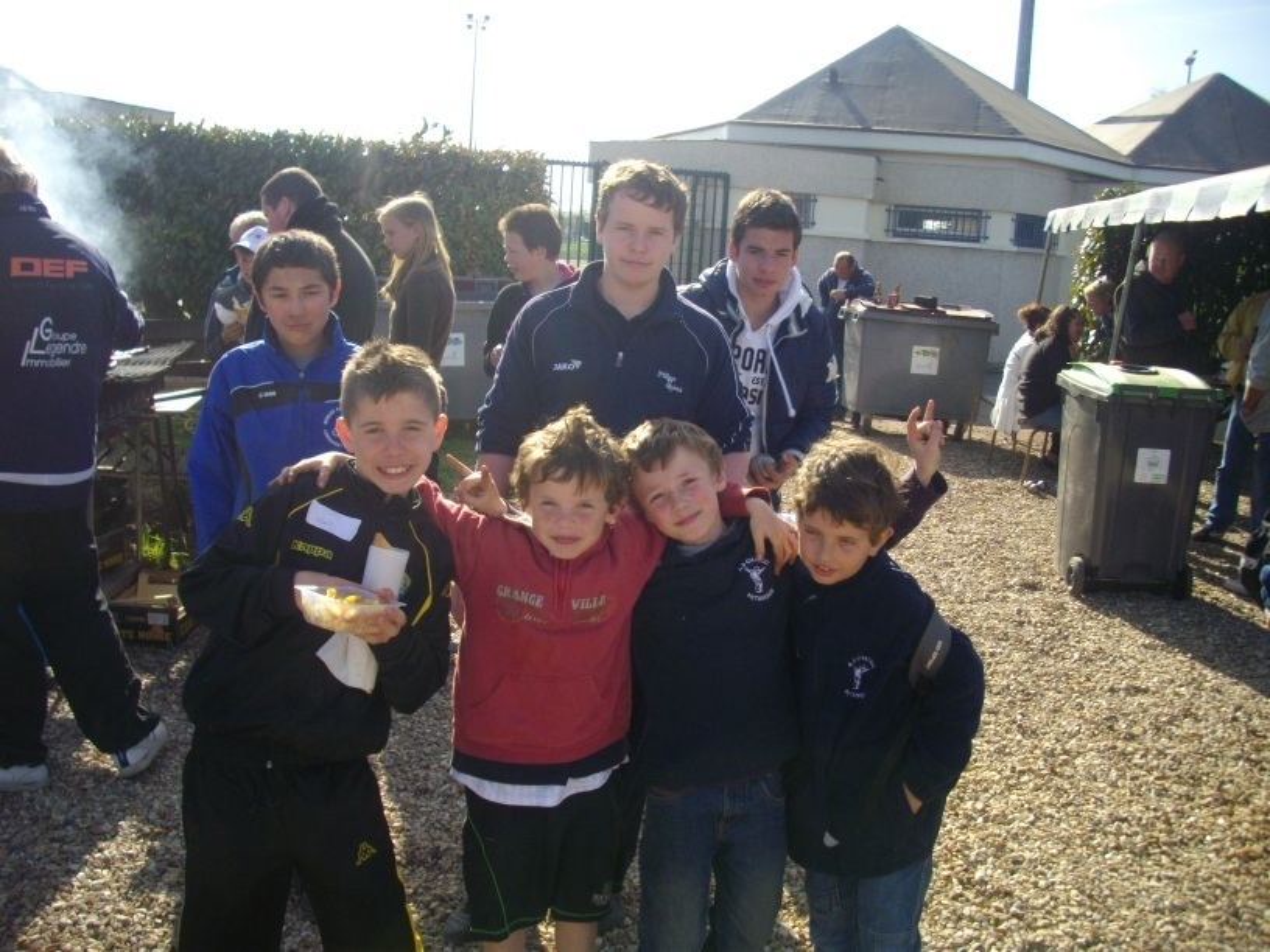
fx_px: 1357
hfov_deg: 50.1
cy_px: 476
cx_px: 635
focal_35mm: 37
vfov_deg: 38.7
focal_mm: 6.2
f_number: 5.6
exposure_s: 1/200
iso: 100
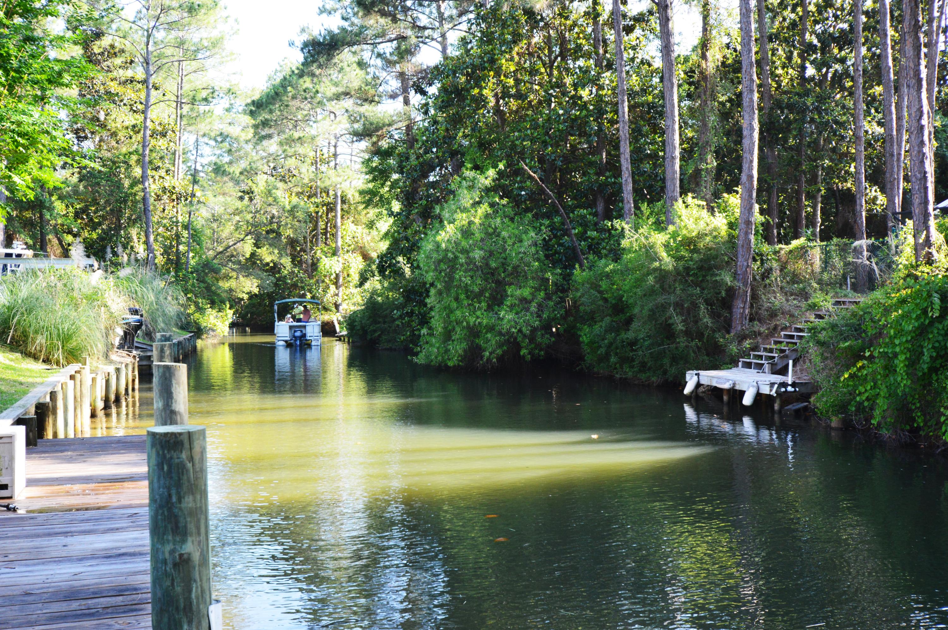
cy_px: 315
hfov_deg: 53.2
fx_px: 947
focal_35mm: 36
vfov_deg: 36.8
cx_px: 474
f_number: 8
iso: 500
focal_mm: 24
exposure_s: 1/60
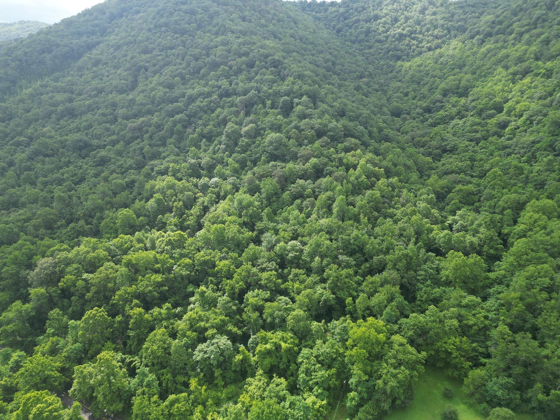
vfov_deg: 56.8
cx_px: 280
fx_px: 388
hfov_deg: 71.6
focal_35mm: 24
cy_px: 210
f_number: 1.7
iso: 100
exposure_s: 1/725
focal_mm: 6.72
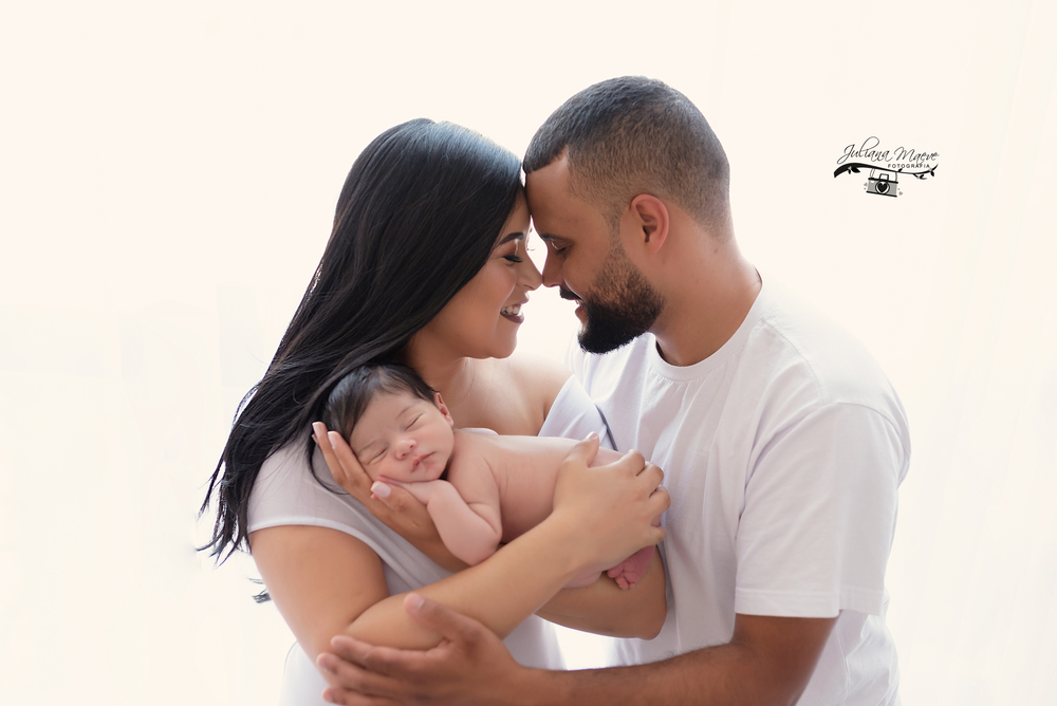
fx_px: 1234
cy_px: 386
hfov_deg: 46.3
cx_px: 569
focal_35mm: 42
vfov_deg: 31.9
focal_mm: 35
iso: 400
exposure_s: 1/100
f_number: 2.5
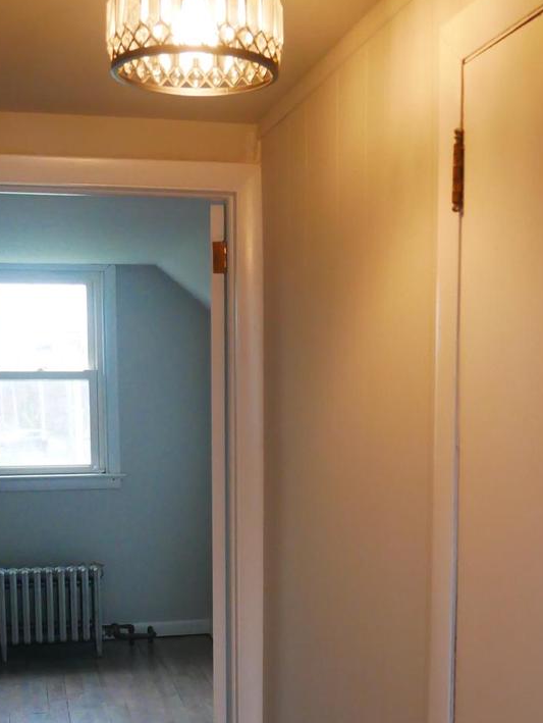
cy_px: 560
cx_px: 295
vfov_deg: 35.8
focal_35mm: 52
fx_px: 1086
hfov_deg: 28.1
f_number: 3.5
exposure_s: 1/60
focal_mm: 12
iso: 1000
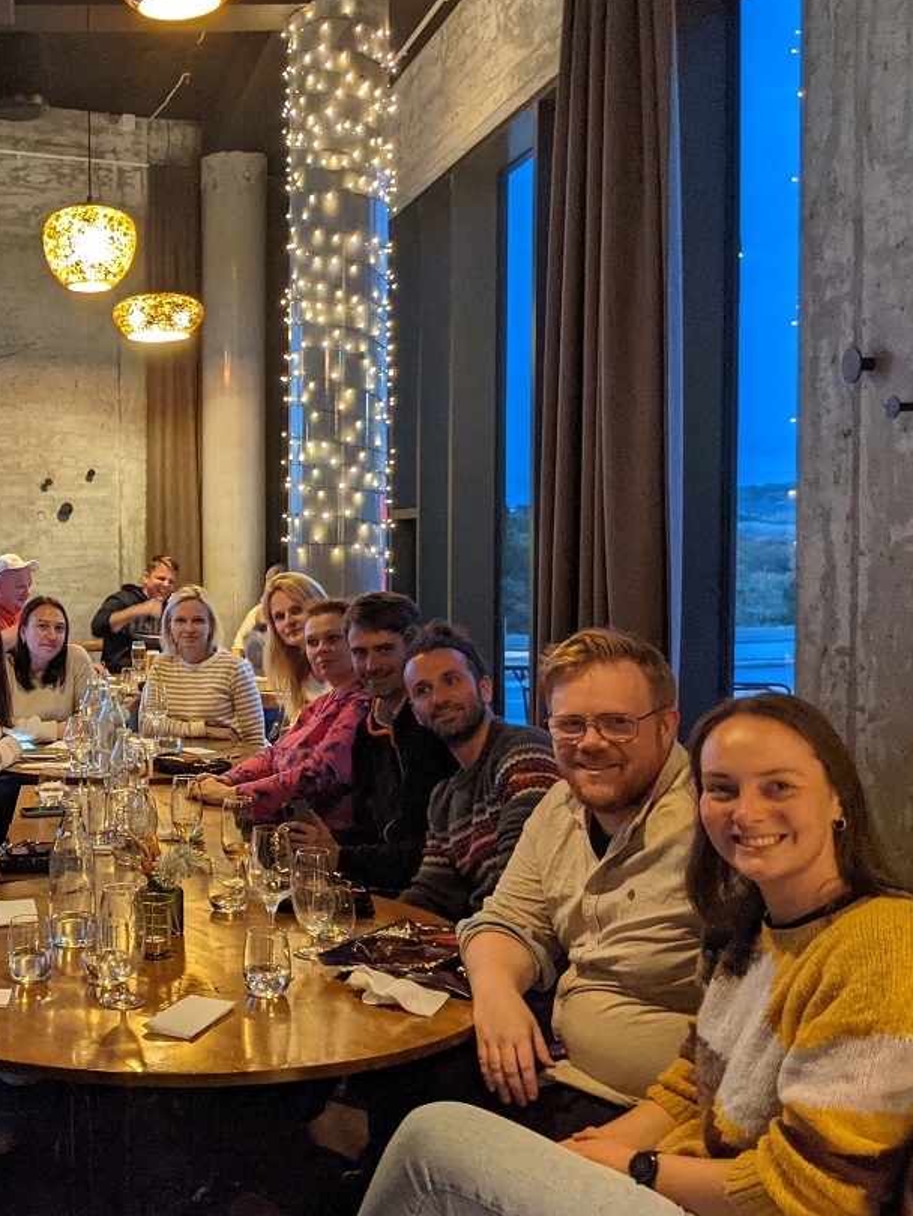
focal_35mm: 40
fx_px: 1406
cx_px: 99
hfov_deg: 34.1
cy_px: 570
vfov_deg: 46.8
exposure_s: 1/25
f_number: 1.8
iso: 348
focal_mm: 4.44
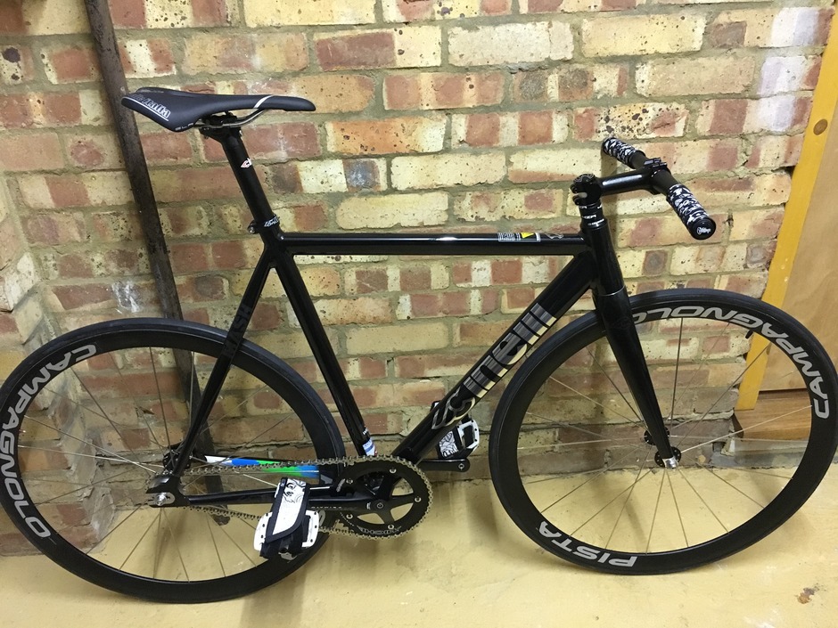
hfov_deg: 61.7
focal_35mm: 29
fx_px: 702
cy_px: 314
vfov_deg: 48.2
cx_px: 419
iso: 320
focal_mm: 4.15
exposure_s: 1/17
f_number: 2.2
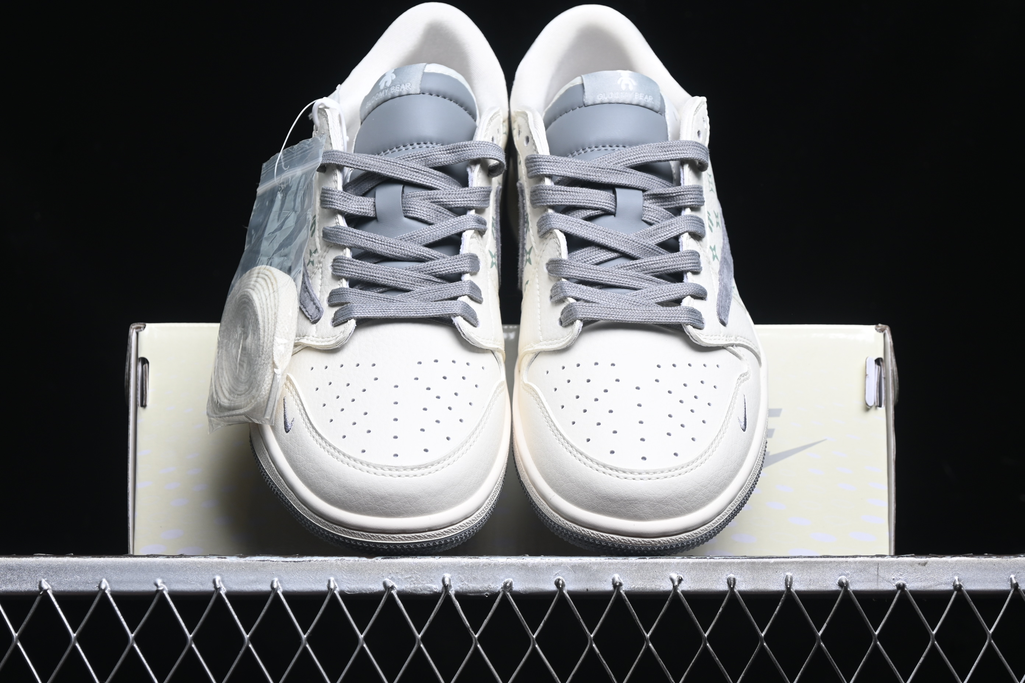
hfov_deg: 27.0
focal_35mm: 75
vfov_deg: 18.2
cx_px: 512
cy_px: 342
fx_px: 2135
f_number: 6.3
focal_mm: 50
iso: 160
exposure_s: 1/60
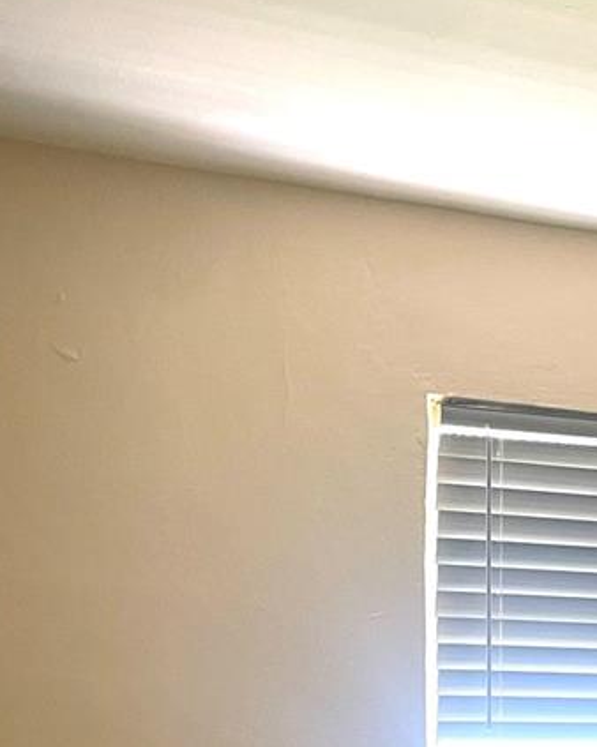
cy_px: 894
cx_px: 781
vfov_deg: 24.1
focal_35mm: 72
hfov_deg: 19.5
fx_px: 1591
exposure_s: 1/60
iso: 200
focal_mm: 4.2
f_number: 1.6
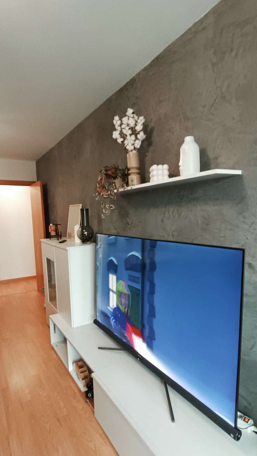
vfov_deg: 89.4
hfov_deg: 58.3
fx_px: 230
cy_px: 243
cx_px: 133
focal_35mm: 19
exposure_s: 1/50
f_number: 2.2
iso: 351
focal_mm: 1.65
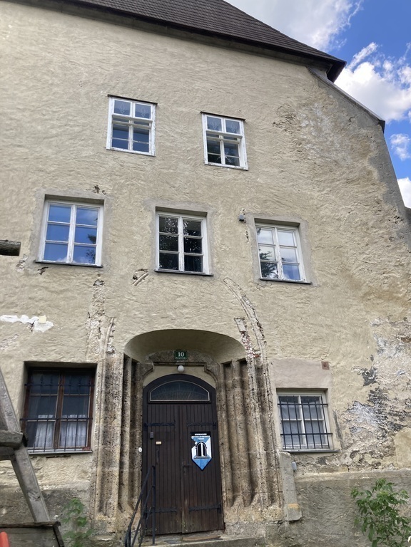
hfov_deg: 49.7
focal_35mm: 28
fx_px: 443
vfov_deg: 63.4
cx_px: 206
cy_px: 274
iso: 20
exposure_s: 1/414
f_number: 1.8
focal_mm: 3.99
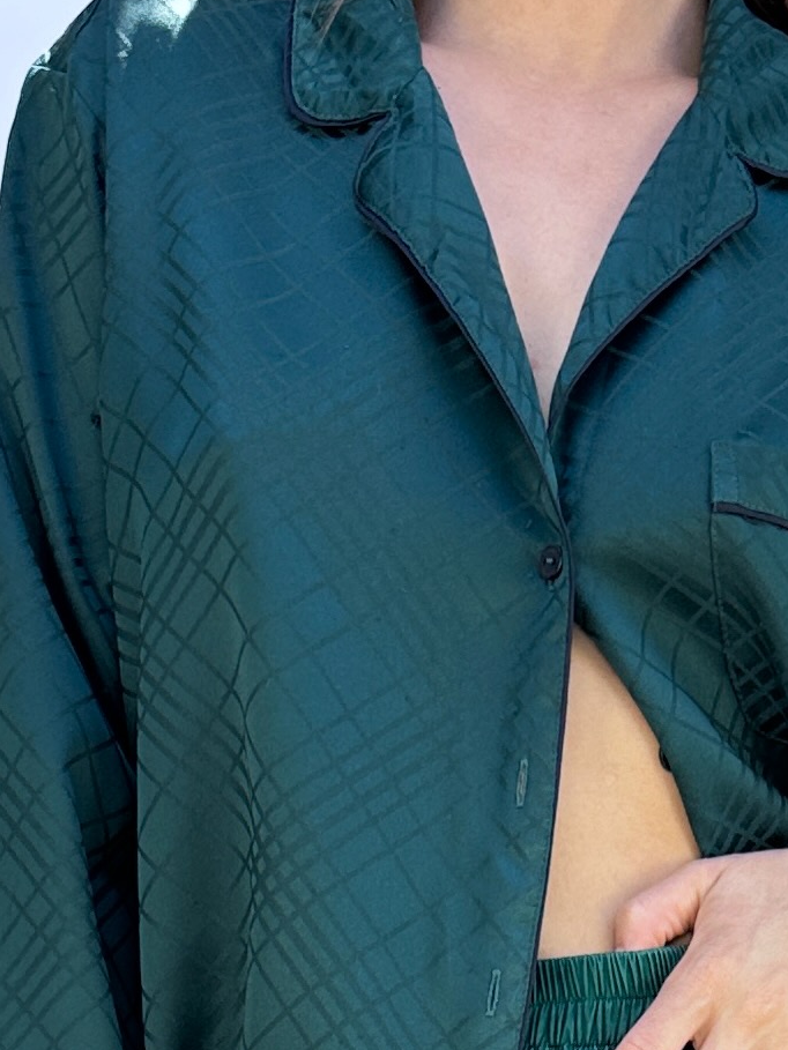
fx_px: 2670
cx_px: 444
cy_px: 1770
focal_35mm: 88
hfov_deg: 16.8
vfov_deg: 18.5
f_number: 1.78
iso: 64
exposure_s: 1/133
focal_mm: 6.86
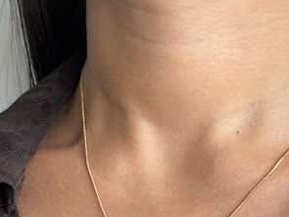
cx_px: 157
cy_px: 231
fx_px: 784
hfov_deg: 20.9
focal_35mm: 94
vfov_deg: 15.4
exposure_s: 1/52
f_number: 1.6
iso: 160
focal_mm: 5.96
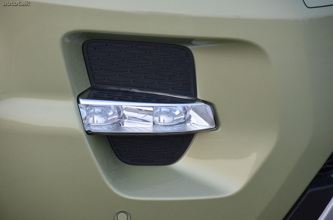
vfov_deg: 5.4
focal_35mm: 255
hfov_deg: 8.1
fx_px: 2354
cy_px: 110
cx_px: 166
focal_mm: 170
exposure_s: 1/250
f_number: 5.6
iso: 1600
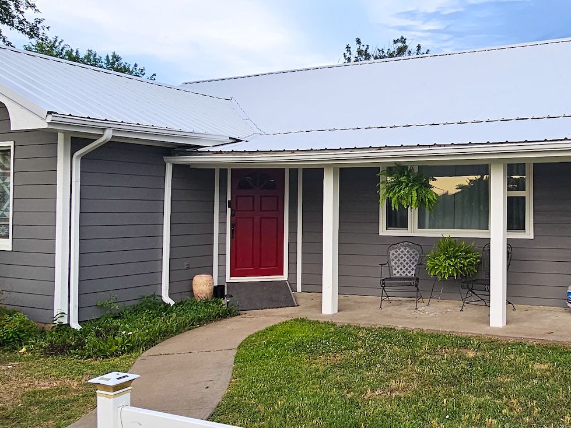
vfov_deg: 41.7
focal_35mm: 34
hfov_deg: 51.4
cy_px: 195
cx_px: 437
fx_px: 561
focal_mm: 2.2
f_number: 2.2
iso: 50
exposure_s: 1/170
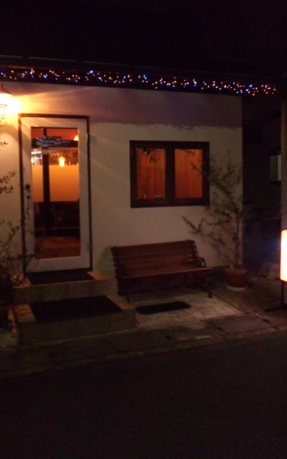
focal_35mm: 32
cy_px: 219
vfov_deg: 59.6
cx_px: 114
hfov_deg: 39.2
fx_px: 401
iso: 400
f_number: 2.8
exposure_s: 1/15.1
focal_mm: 5.07
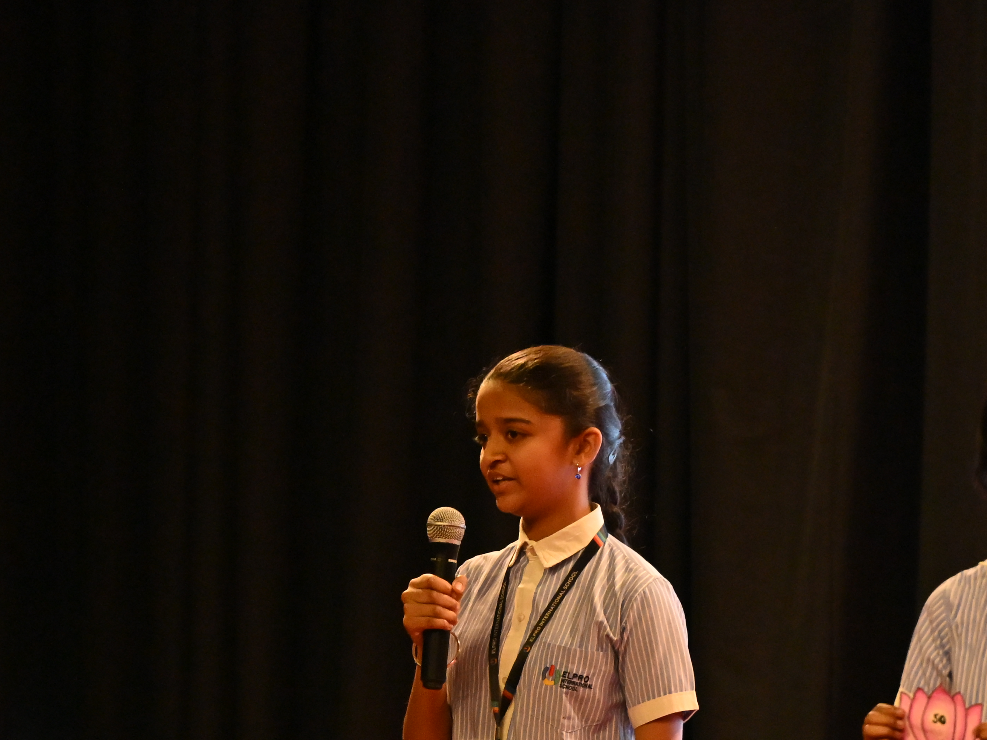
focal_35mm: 434
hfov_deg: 4.6
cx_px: 432
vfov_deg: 3.4
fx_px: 12375
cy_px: 734
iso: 6400
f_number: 6.3
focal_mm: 200
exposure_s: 1/250
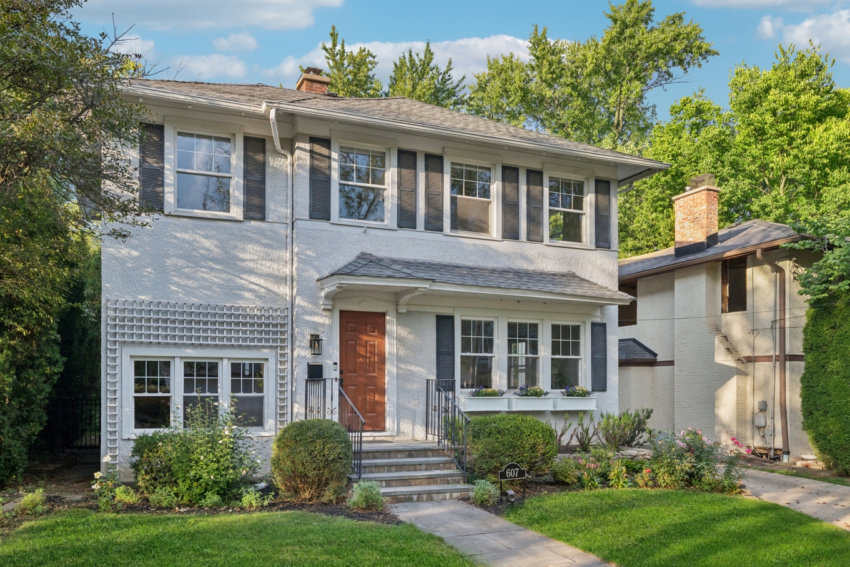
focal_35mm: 26
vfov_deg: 50.2
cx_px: 363
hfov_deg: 69.9
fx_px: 604
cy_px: 303
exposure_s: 1/50
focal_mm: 21.5
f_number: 8
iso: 400
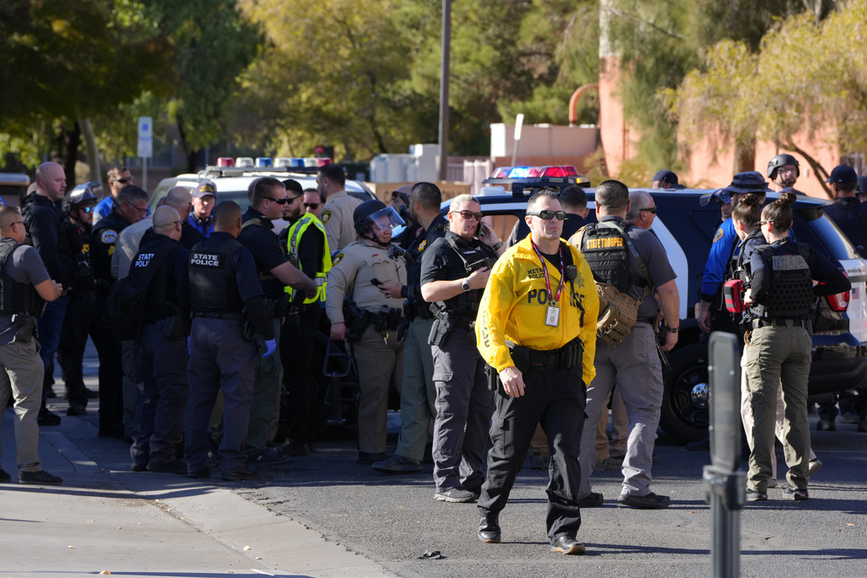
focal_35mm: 200
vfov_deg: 6.9
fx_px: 4817
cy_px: 289
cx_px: 434
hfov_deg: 10.3
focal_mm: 200
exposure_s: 1/500
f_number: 8
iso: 640
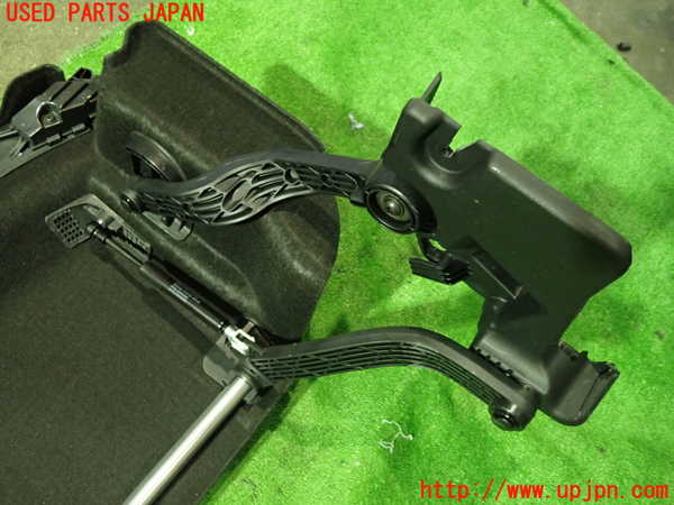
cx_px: 337
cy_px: 252
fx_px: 584
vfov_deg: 46.8
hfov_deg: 60.0
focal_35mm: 30
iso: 800
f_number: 2.3
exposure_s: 1/15
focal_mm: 5.4
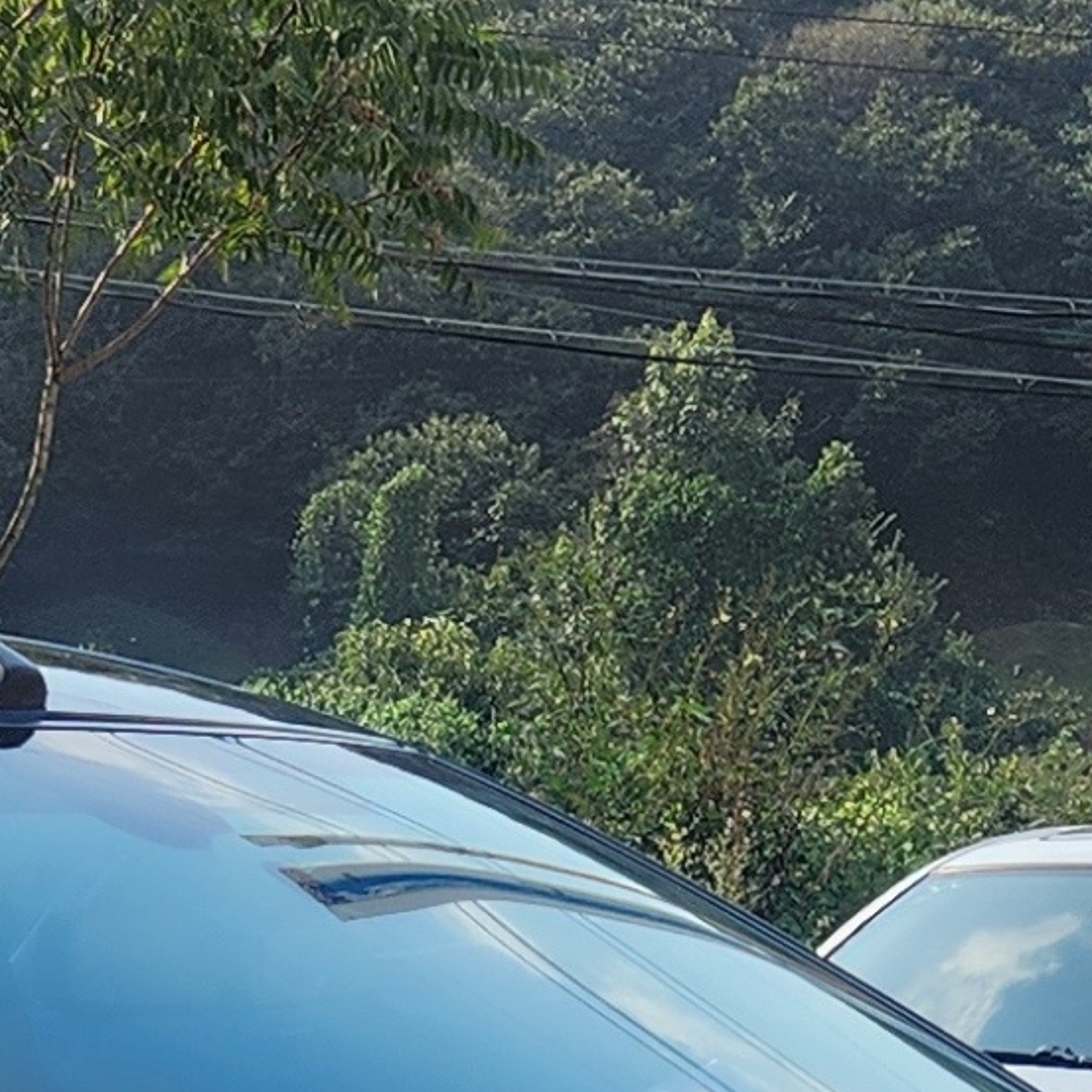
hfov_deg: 11.8
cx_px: -8
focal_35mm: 147
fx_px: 5246
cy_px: 1996
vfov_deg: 11.1
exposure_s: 1/1041
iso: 20
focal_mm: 5.4
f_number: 1.8
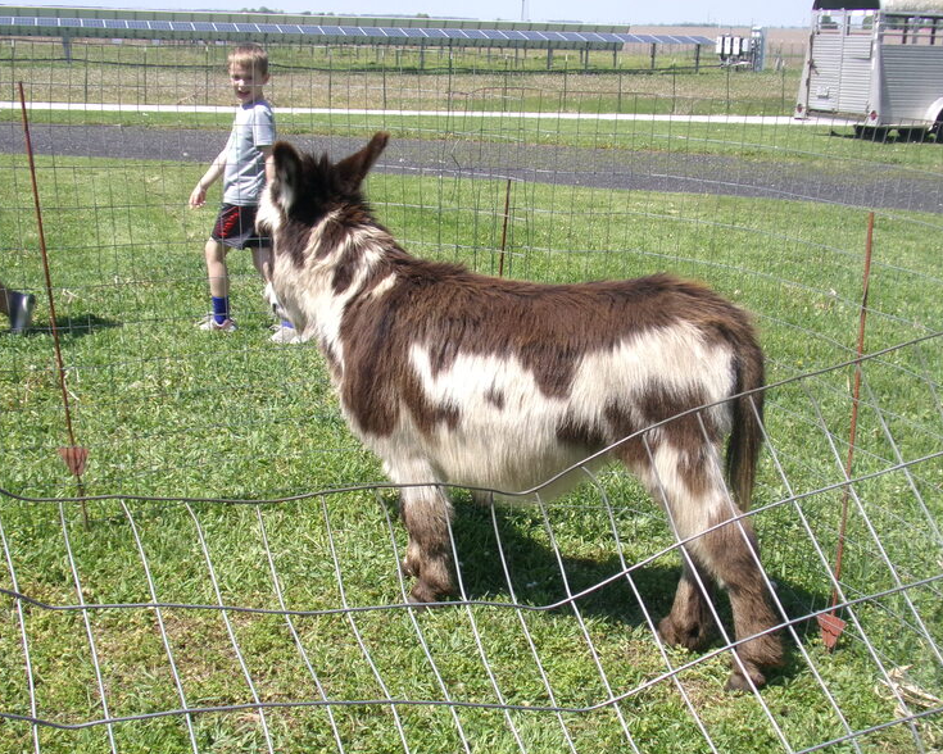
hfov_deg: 36.7
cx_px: 473
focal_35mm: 51
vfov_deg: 29.7
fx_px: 1423
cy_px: 382
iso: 267
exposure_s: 1/125
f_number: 12.48
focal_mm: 8.5
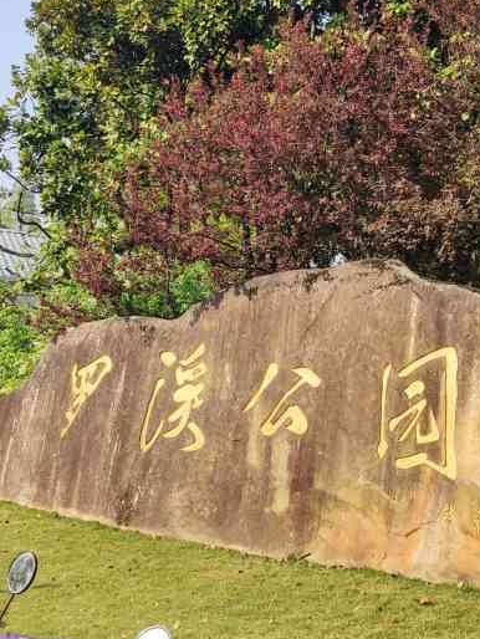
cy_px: 234
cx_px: 336
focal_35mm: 49
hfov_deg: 29.4
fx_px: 905
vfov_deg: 38.6
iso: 112
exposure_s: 1/1667
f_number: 1.75
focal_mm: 4.75
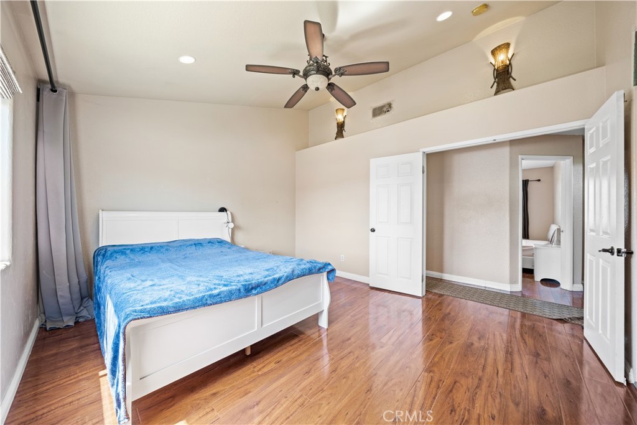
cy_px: 212
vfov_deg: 90.0
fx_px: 212
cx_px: 318
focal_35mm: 12
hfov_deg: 112.6
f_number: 6.3
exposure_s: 1/2.5
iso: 100
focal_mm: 12
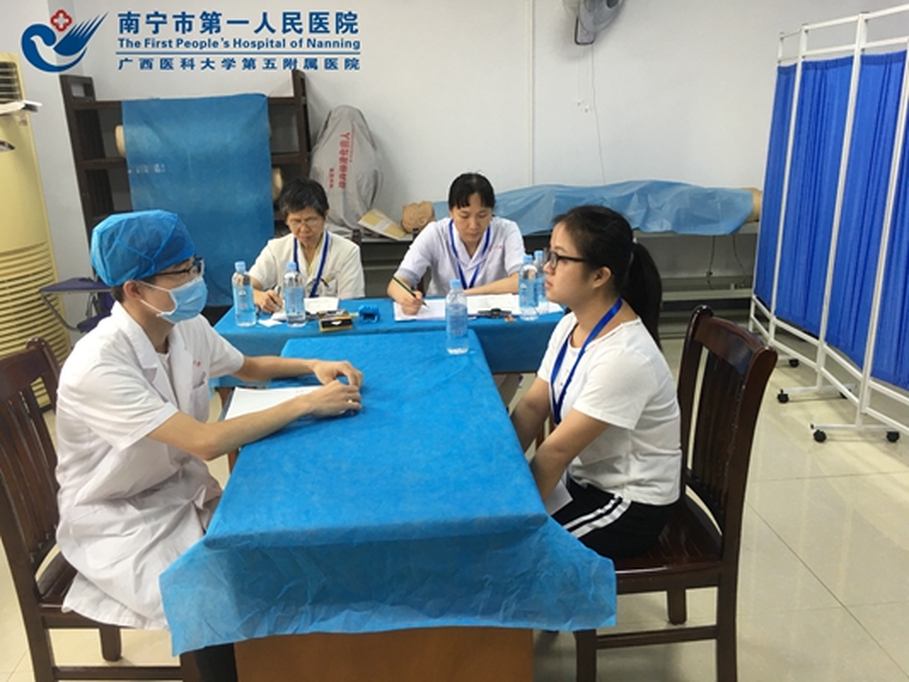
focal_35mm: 29
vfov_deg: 48.2
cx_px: 454
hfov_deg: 61.6
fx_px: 762
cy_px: 341
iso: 40
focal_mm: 4.15
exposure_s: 1/17
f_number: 2.2
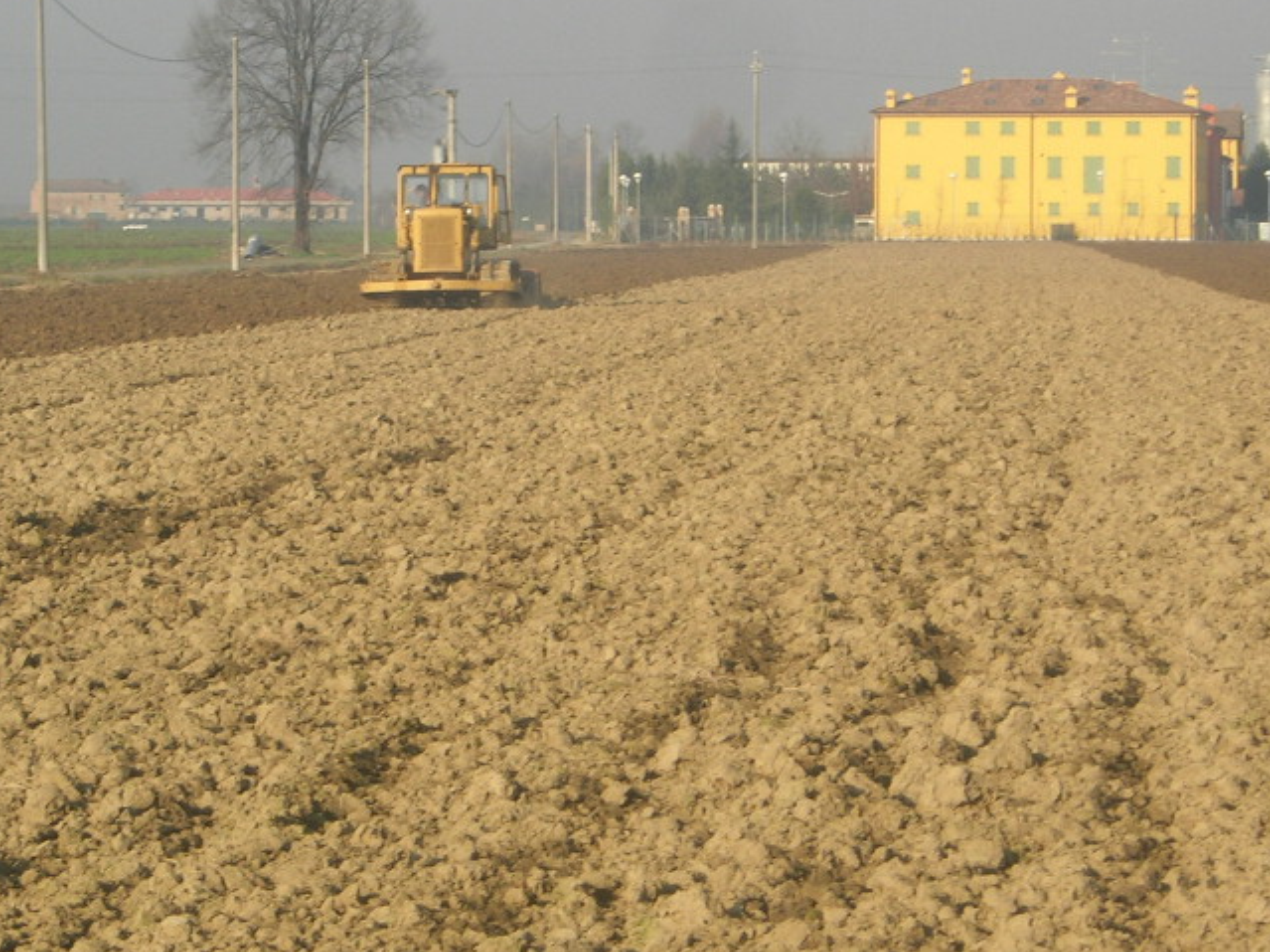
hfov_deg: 10.9
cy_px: 352
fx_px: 6639
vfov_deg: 8.2
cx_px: 423
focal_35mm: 181
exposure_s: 1/132
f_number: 8.2
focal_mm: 23.4
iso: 64
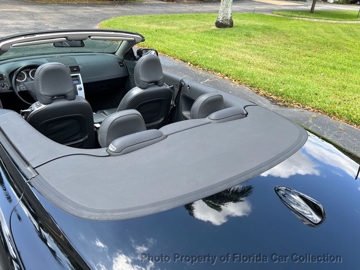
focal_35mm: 26
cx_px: 180
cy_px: 135
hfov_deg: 67.3
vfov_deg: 53.1
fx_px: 270
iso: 50
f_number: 1.5
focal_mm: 5.7
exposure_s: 1/853
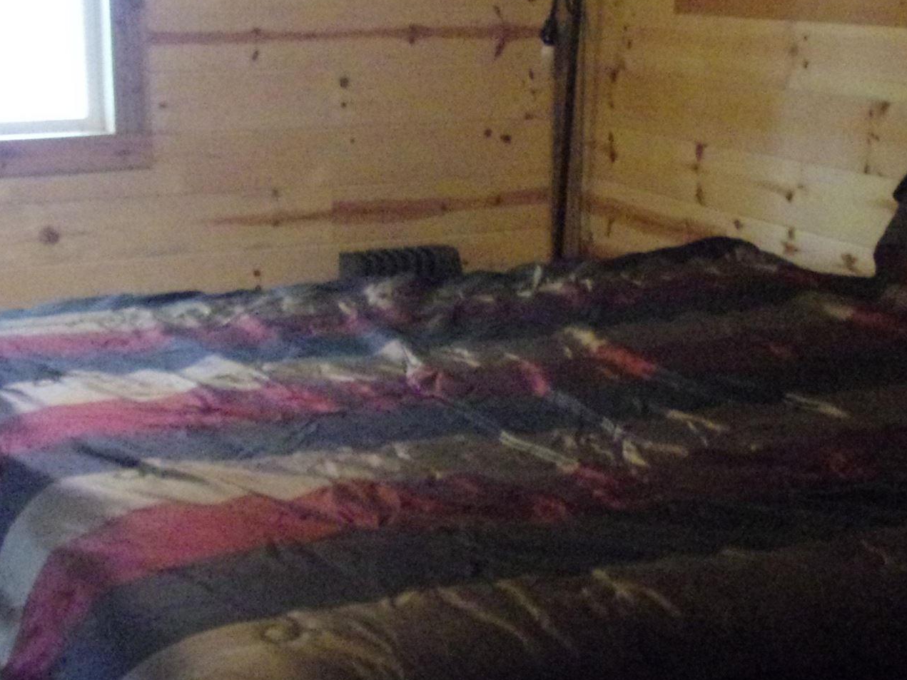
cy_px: 323
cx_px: 477
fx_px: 1520
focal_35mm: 58
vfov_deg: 25.2
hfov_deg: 33.2
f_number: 3.3
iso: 800
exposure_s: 1/16
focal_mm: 4.3
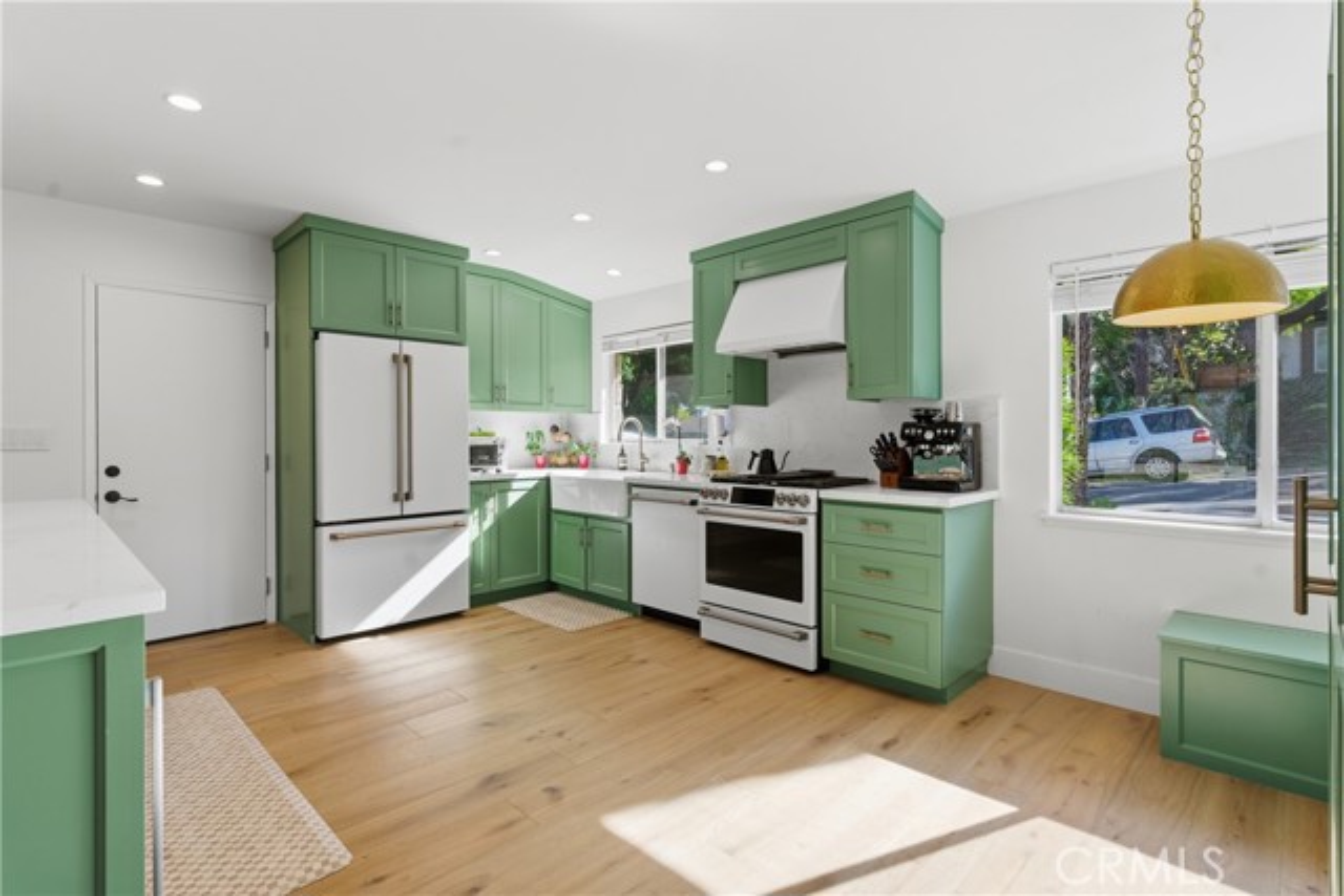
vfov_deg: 71.1
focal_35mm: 17
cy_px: 448
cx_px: 672
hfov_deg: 93.9
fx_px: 627
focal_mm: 16.8
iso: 125
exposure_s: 1/125
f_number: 8
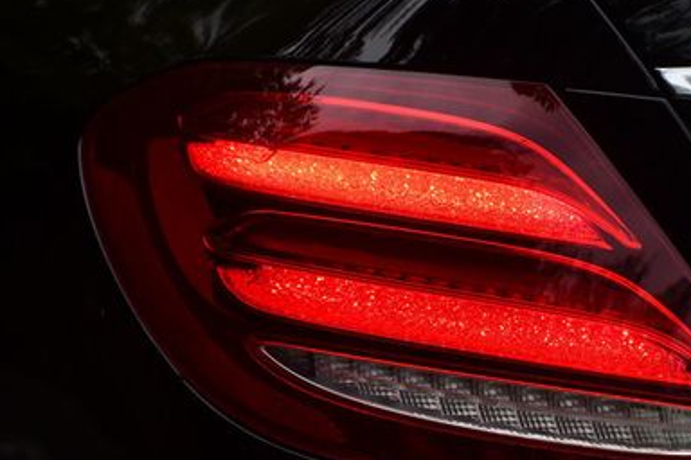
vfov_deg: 3.2
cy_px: 257
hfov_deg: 4.8
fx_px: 8157
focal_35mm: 425
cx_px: 543
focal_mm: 170
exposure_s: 1/500
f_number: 5
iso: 640
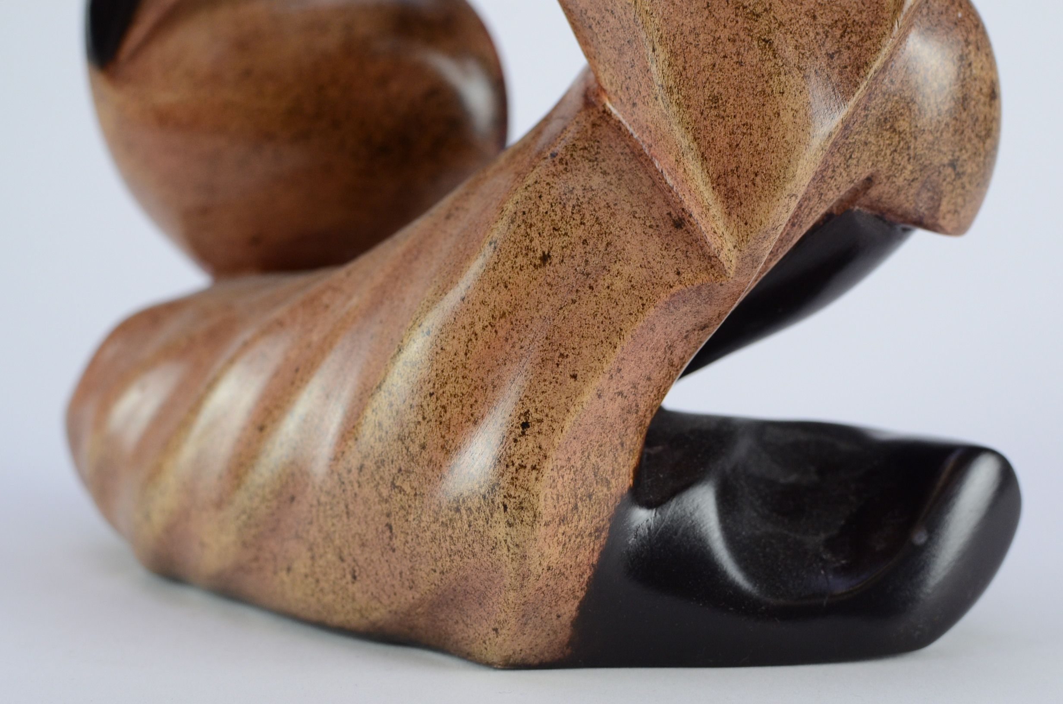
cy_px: 352
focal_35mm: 52
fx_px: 1547
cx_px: 532
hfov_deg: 37.9
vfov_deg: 25.6
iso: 800
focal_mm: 35
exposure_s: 1/125
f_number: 4.5
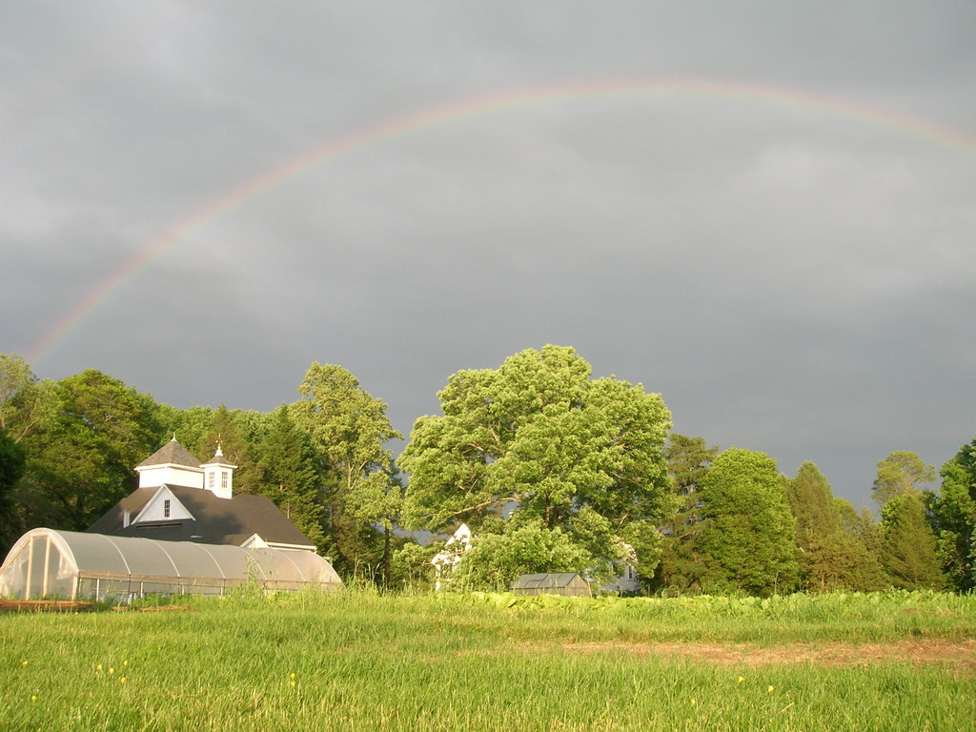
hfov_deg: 54.0
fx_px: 959
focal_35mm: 34
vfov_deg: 41.8
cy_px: 366
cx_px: 488
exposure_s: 1/77
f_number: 4.9
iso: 50
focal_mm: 5.7
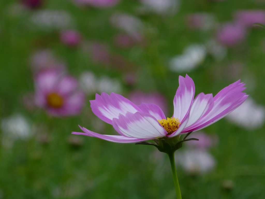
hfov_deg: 4.1
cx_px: 132
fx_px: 3675
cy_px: 100
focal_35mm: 480
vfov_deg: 3.1
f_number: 6.4
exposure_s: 1/200
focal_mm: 86
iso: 100
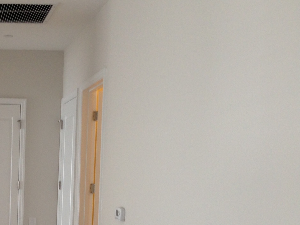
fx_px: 607
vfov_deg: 20.6
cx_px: -12
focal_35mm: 70
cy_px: 196
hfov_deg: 26.1
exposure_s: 1/24
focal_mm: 4.12
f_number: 2.4
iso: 50
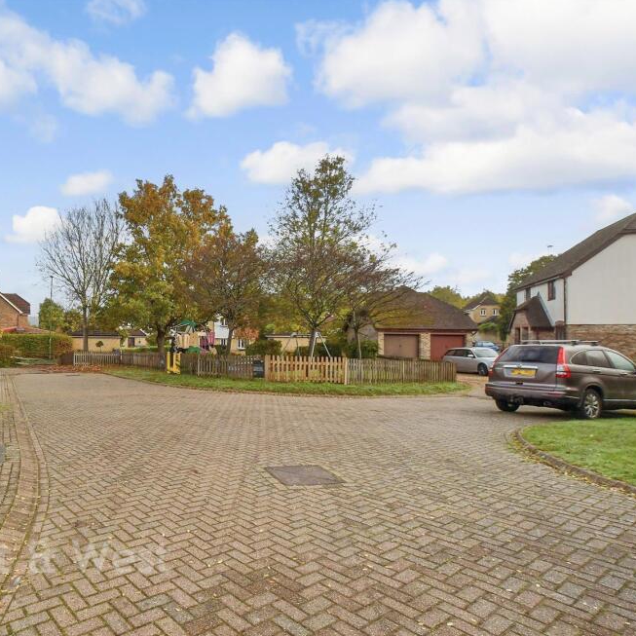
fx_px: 416
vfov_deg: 74.8
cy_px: 330
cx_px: 166
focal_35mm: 20
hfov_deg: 70.2
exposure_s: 1/640
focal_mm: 10
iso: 400
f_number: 8
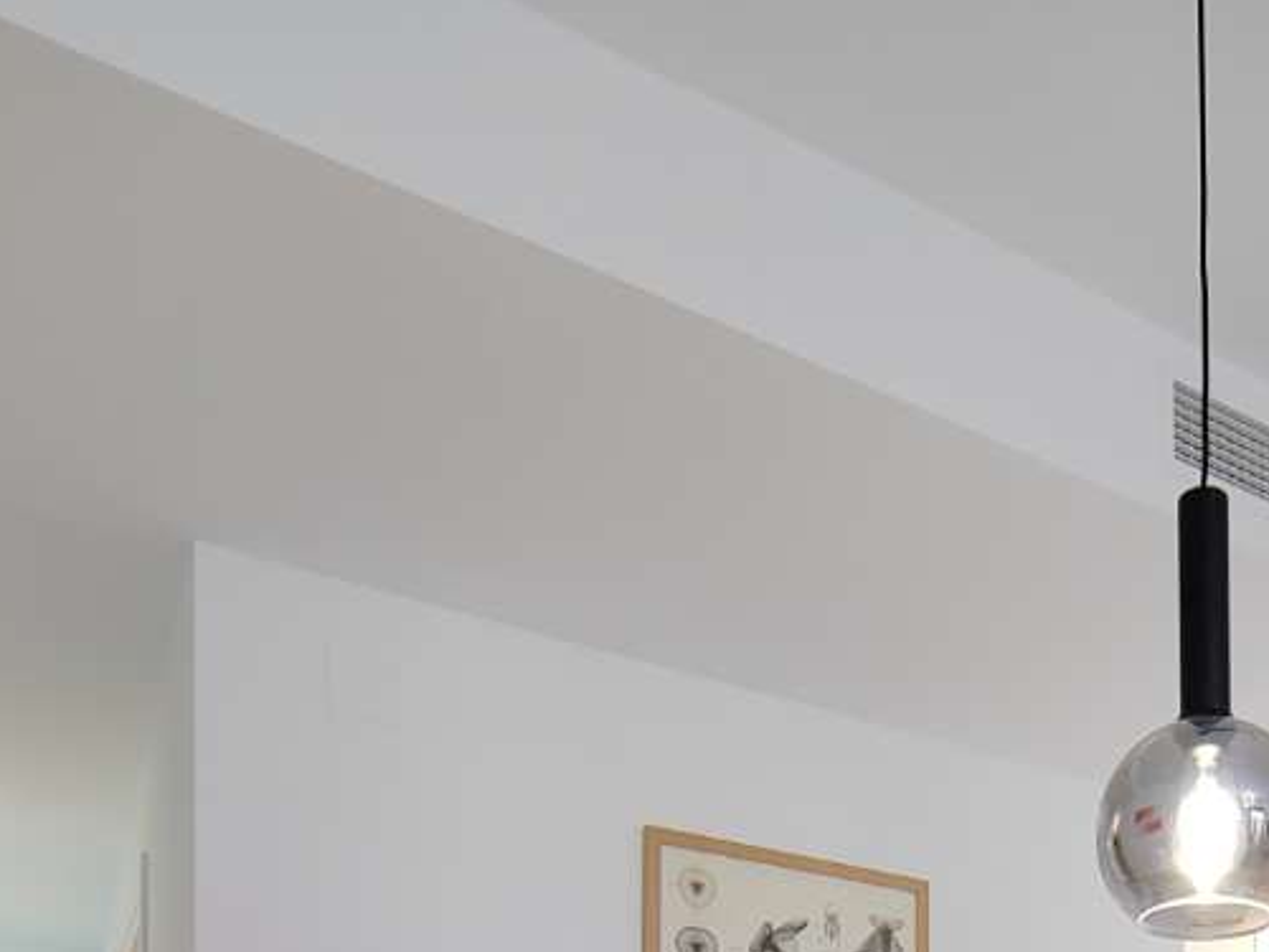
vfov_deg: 28.6
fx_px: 1430
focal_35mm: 39
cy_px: 1299
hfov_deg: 45.3
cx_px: 1025
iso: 500
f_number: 2.2
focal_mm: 2.16
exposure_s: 1/33
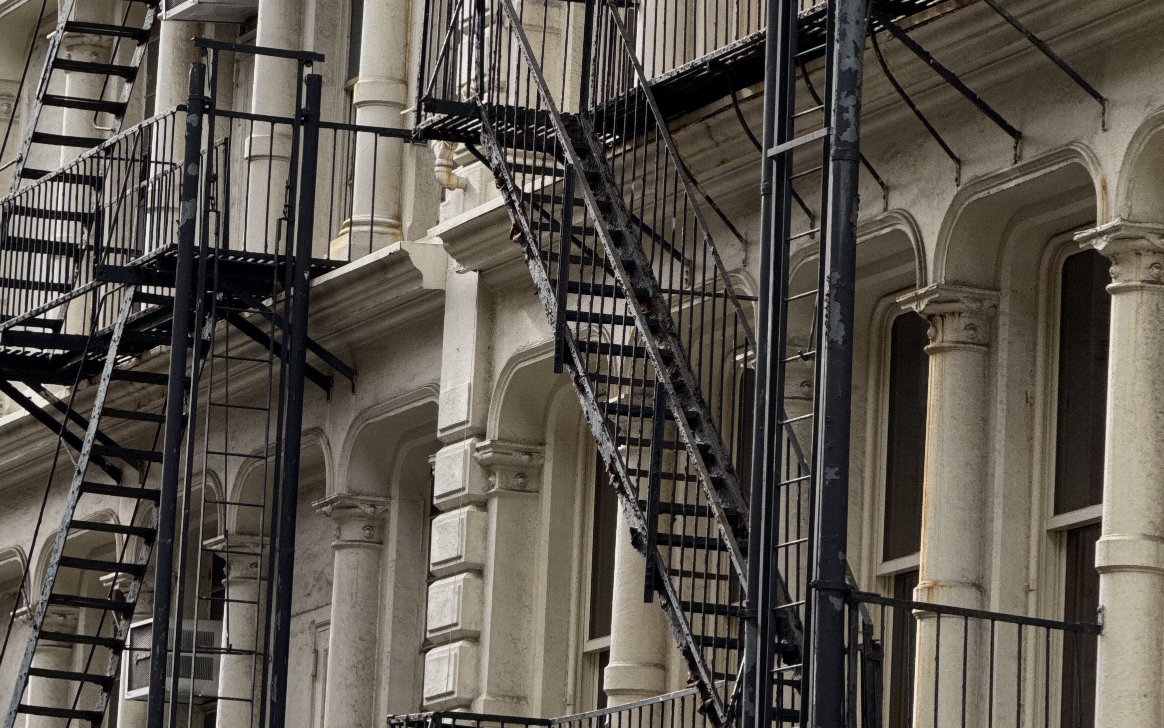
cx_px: 443
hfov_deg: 9.5
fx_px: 6979
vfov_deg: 6.0
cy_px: 203
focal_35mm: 220
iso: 50
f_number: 2.8
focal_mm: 15.66
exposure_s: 1/241
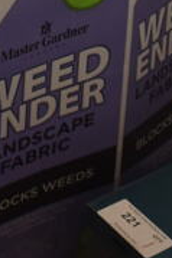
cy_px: -154
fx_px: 991
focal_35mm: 138
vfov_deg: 13.8
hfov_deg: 9.6
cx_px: -82
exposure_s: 1/250
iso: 500
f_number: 3.5
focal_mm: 18
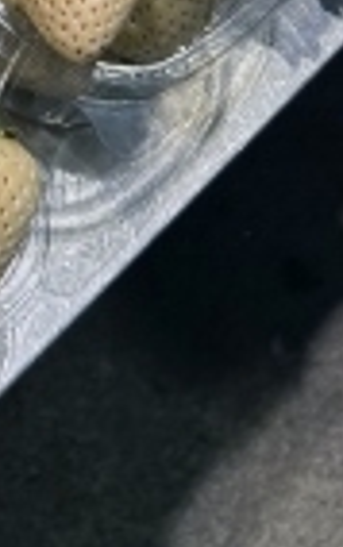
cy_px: -270
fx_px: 1358
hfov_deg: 13.7
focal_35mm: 91
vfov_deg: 19.8
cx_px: -129
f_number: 1.5
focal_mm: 5.7
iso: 40
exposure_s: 1/208
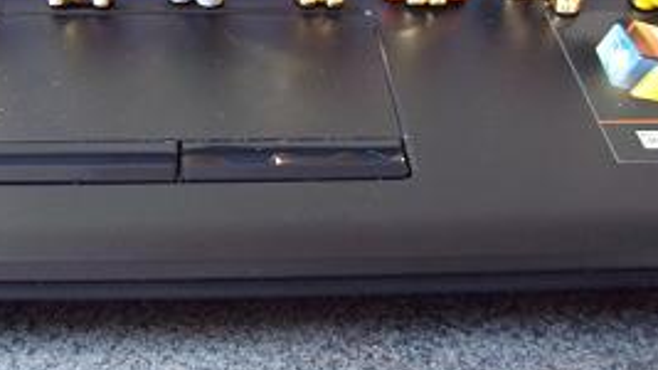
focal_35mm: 56
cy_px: 69
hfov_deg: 37.0
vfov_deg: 21.1
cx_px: 237
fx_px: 977
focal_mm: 6
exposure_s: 1/8
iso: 400
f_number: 2.8
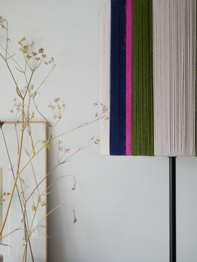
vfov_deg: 27.8
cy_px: 131
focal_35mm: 70
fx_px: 531
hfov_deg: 21.0
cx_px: 98
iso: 2000
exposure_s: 1/80
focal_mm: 35
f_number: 5.2
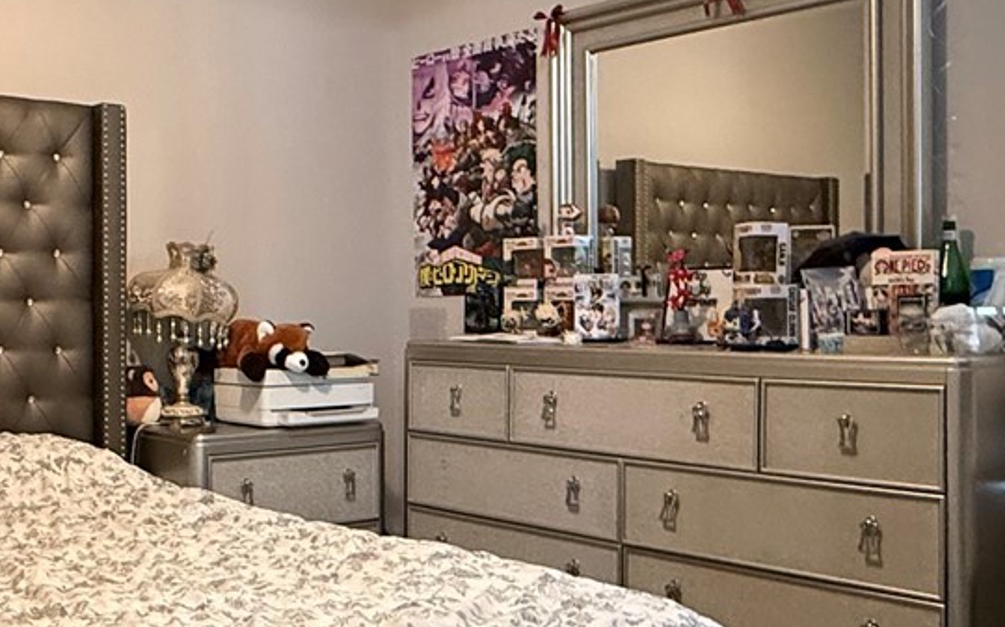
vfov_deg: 29.2
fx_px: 1205
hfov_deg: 44.2
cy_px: 316
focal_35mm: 44
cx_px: 288
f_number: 2.2
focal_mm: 2.22
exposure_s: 1/60
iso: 800
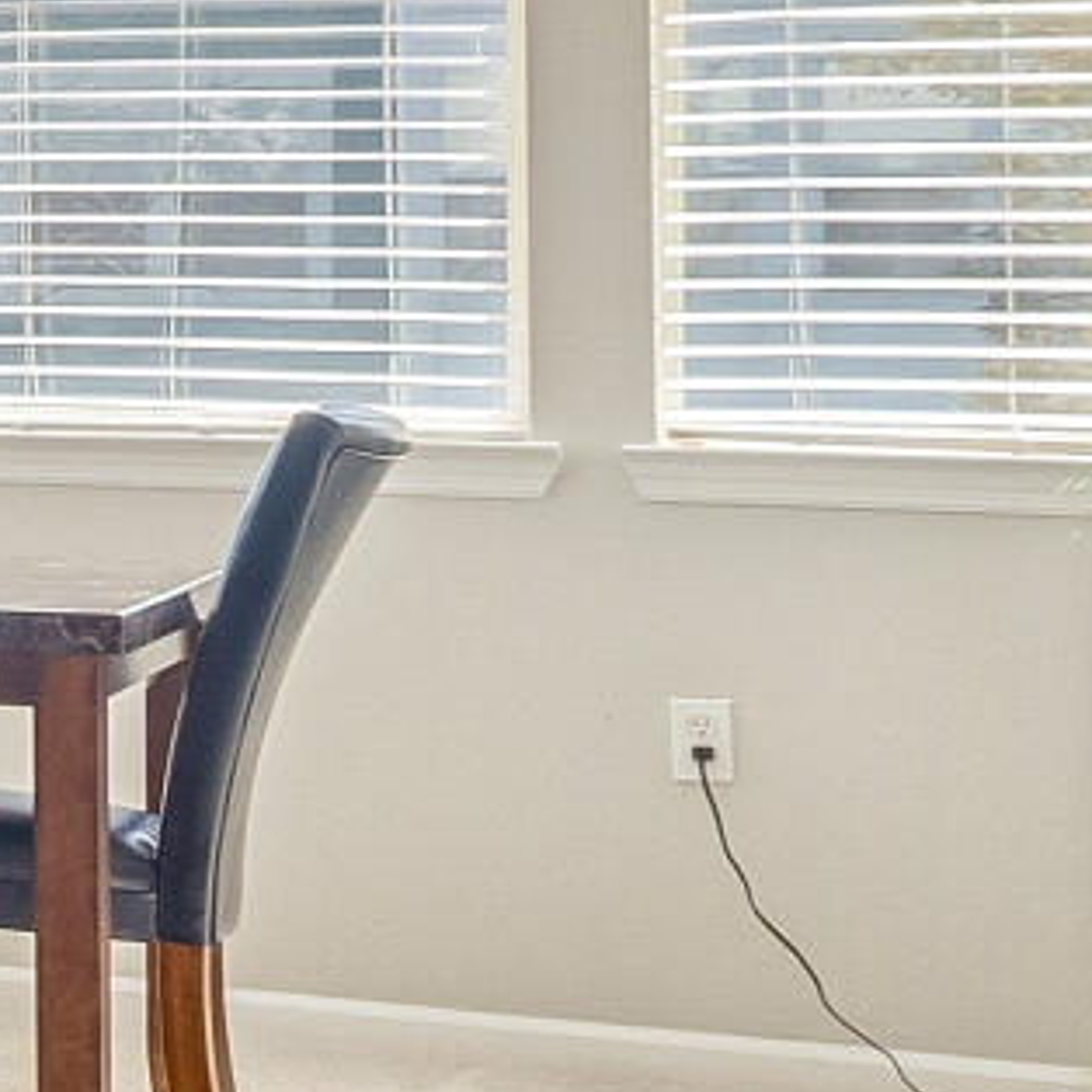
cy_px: 247
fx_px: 4176
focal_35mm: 117
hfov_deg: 10.4
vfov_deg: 14.8
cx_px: -2243
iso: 400
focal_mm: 10
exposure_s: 1/30
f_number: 7.1
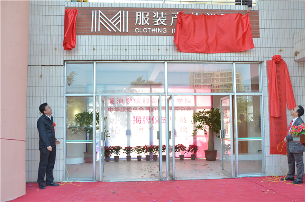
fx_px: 254
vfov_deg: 43.4
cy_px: 101
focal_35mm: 30
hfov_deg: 62.0
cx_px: 152
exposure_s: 1/180
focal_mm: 20
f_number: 4
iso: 200
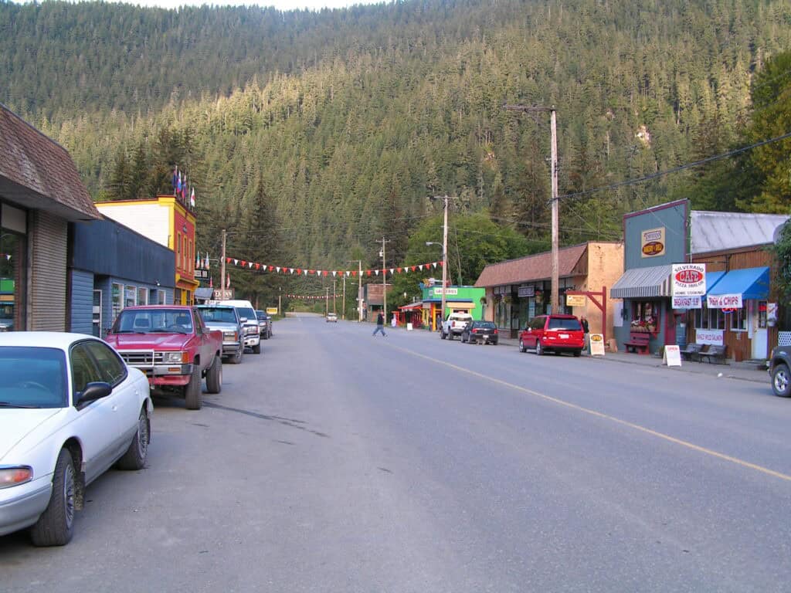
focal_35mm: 38
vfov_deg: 37.7
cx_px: 396
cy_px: 296
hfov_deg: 49.0
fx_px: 868
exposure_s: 1/50
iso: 50
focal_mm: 6.3
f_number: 5
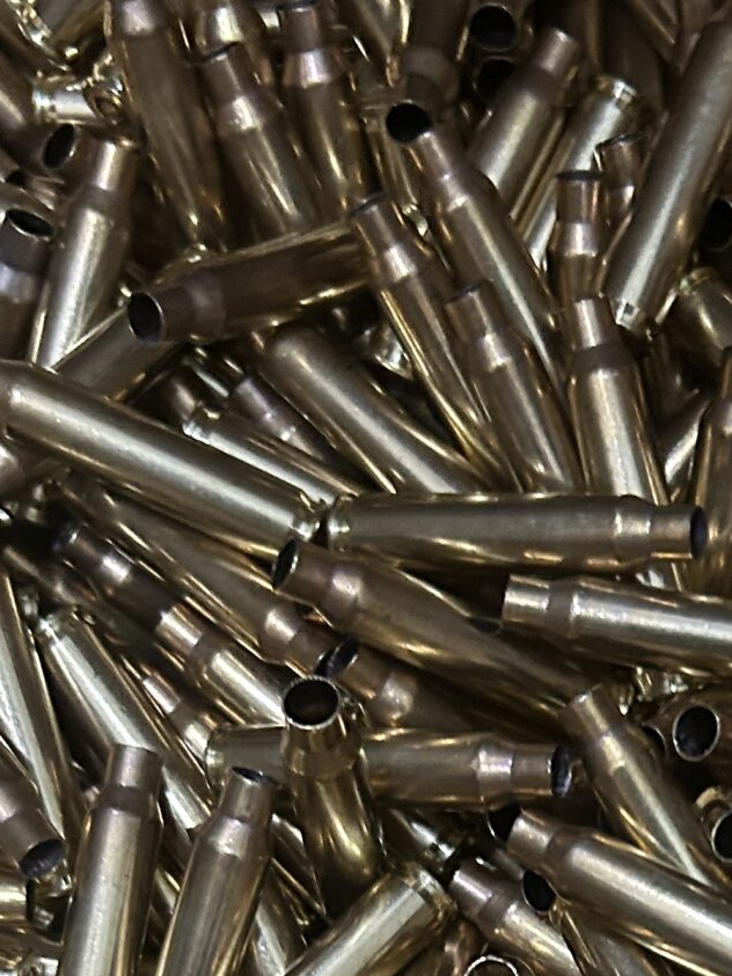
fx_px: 2228
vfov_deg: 22.3
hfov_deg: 18.5
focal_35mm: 79
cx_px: 583
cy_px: 1241
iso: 400
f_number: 1.5
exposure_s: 1/40
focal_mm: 5.7
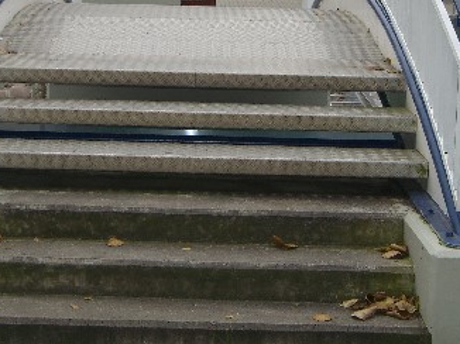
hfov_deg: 19.3
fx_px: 1354
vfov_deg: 14.4
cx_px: 190
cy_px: 47
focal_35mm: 102
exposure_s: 1/60
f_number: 3.6
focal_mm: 11.8
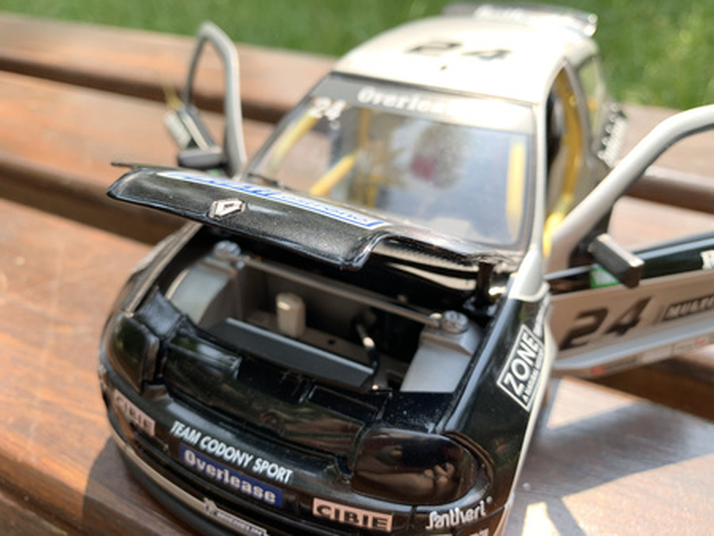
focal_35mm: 26
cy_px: 268
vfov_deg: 53.1
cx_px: 357
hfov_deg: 67.3
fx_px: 537
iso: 25
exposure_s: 1/182
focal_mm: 4.25
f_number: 1.8
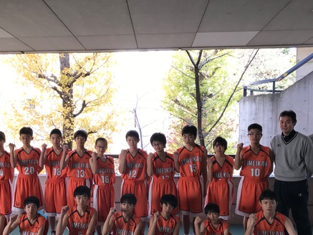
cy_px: 158
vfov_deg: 34.8
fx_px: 371
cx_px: 127
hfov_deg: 45.5
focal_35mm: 41
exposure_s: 1/74
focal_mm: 3.99
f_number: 1.8
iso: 20
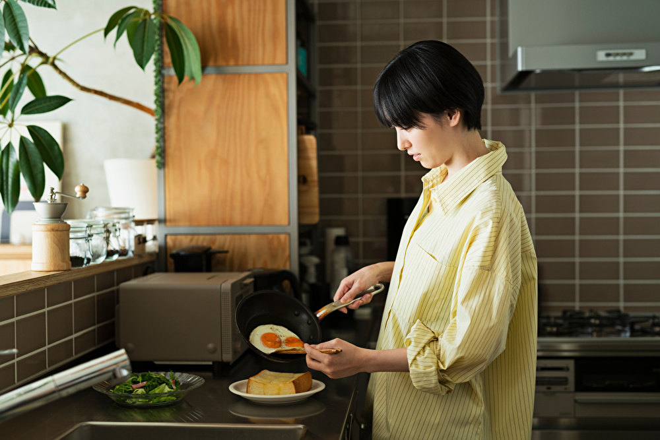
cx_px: 330
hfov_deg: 39.6
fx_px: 917
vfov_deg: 27.0
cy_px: 220
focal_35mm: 50
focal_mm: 50
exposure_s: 1/125
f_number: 2.8
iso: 400
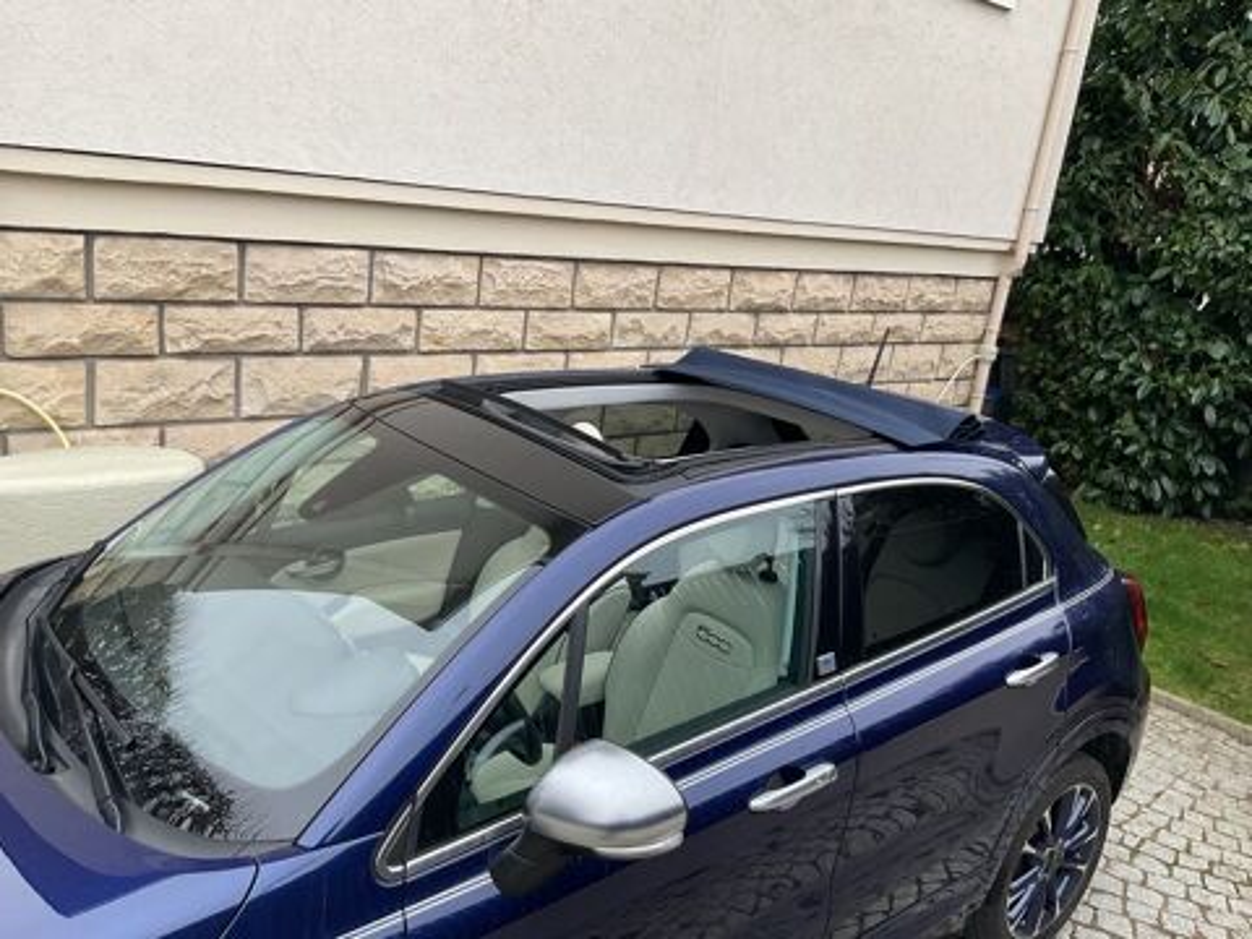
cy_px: 470
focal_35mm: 29
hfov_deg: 61.7
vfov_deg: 48.2
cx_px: 626
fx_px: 1049
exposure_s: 1/120
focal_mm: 3
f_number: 1.8
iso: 64
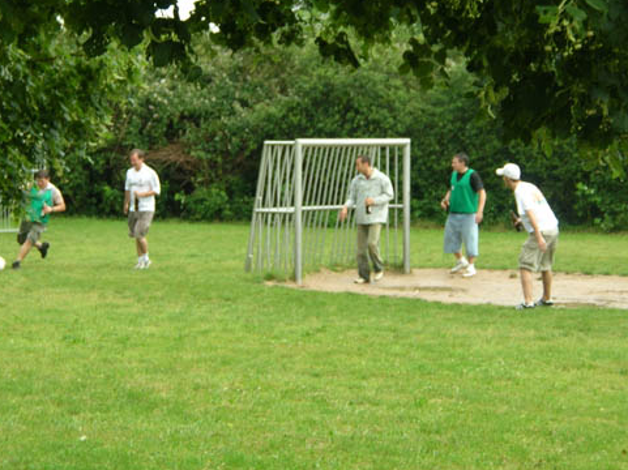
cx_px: 290
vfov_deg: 10.9
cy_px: 223
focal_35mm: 136
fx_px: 2465
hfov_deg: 14.5
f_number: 3.5
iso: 50
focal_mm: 17.9
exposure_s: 1/200
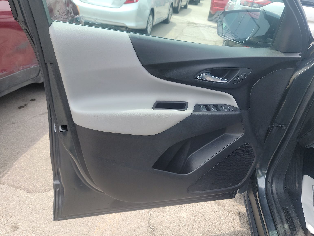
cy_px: 115
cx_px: 160
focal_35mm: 25
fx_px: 227
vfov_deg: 54.9
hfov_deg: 69.4
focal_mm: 6.7
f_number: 1.8
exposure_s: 1/209
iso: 50
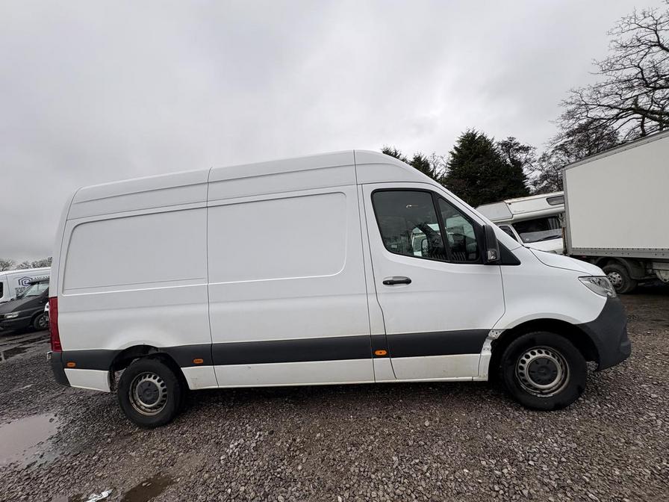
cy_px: 251
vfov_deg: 85.7
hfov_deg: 102.1
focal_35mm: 14
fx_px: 271
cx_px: 334
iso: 40
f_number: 2.2
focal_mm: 2.22
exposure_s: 1/440
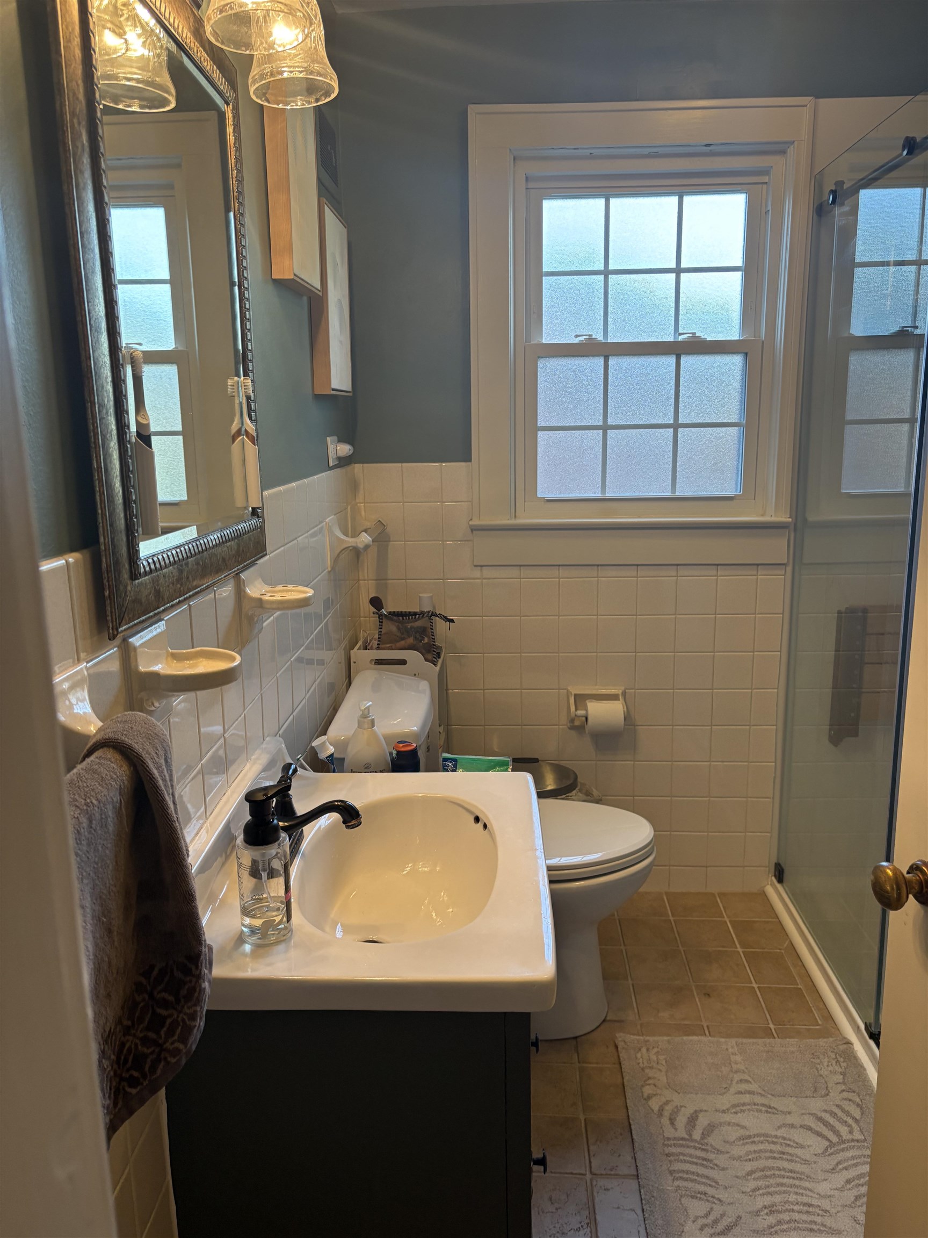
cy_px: 619
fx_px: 929
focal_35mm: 26
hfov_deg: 53.1
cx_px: 464
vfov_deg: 67.3
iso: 125
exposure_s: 1/120
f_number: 1.6
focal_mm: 5.96
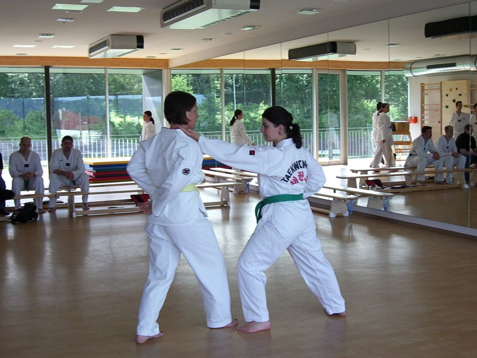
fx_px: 634
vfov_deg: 31.5
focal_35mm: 46
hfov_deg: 41.2
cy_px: 179
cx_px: 238
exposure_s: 1/500
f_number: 3.1
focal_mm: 9.5
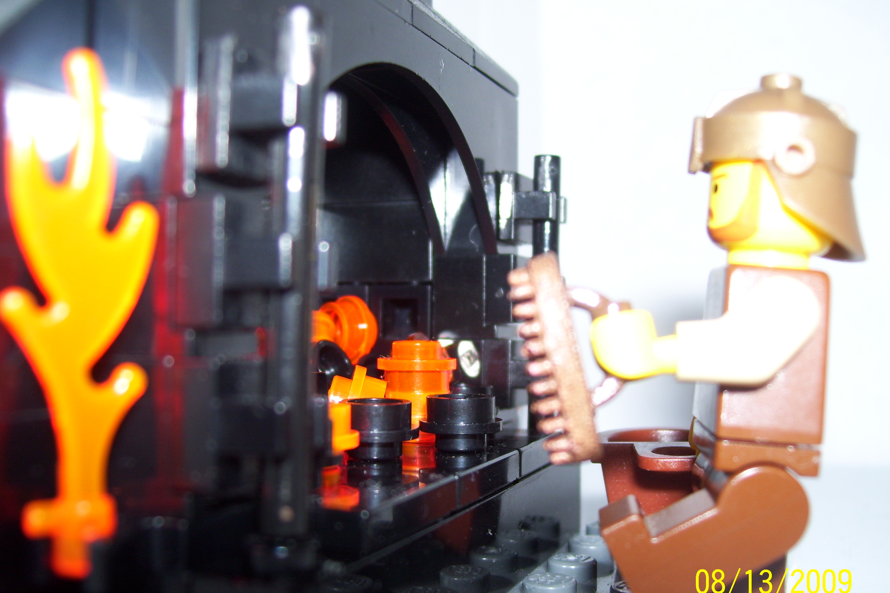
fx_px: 939
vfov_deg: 35.0
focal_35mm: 38
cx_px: 447
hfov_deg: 50.7
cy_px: 324
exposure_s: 1/60
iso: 80
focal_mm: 6
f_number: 2.7
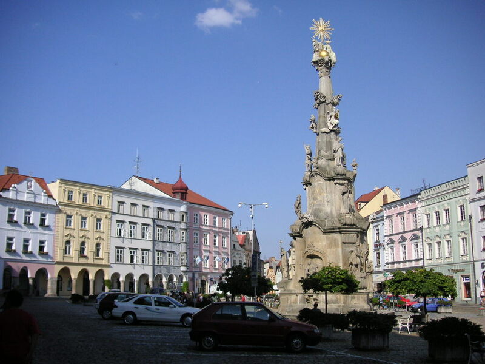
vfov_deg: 38.7
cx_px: 242
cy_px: 182
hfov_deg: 50.1
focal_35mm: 37
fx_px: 518
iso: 50
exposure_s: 1/180
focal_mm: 6.1
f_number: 6.7
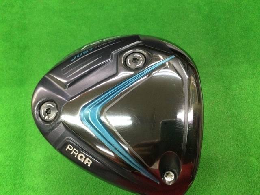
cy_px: 98
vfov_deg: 45.4
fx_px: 233
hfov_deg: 58.4
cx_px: 130
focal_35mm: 31
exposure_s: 1/30
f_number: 2.4
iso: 160
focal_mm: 3.3
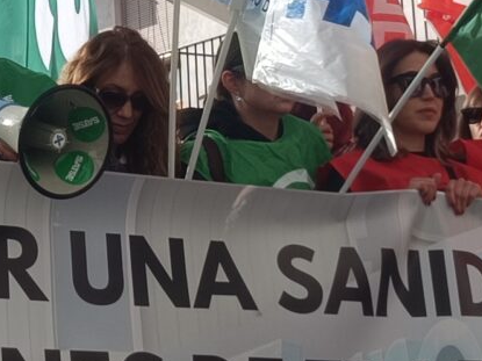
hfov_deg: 13.2
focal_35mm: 148
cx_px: 13
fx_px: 2060
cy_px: -70
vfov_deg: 9.9
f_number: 1.88
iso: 58
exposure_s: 1/1497
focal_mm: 5.59
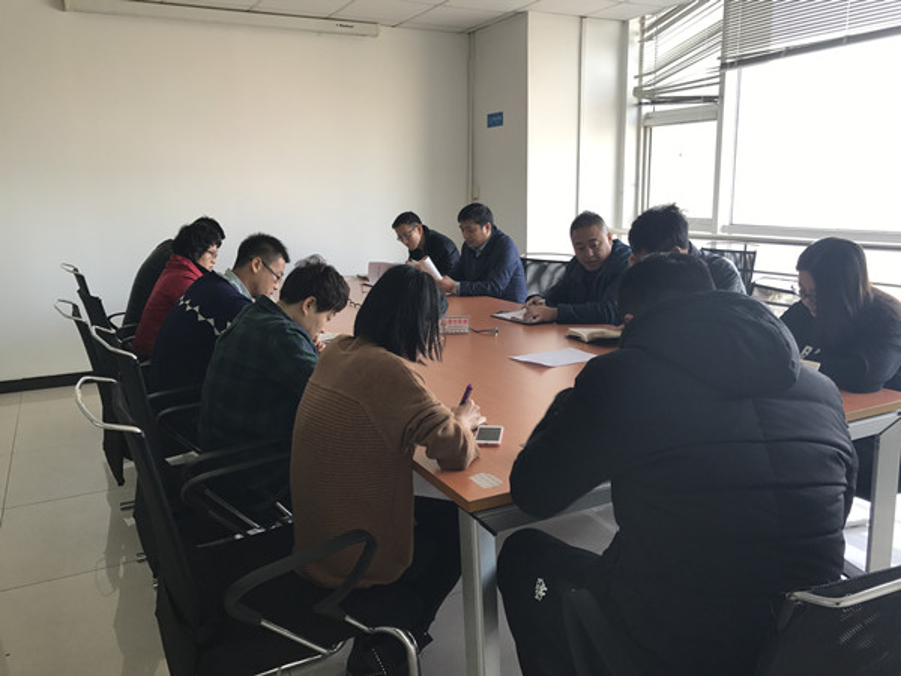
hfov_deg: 63.4
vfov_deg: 49.7
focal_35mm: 28
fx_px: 729
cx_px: 450
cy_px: 338
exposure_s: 1/50
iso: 25
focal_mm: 3.99
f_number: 1.8
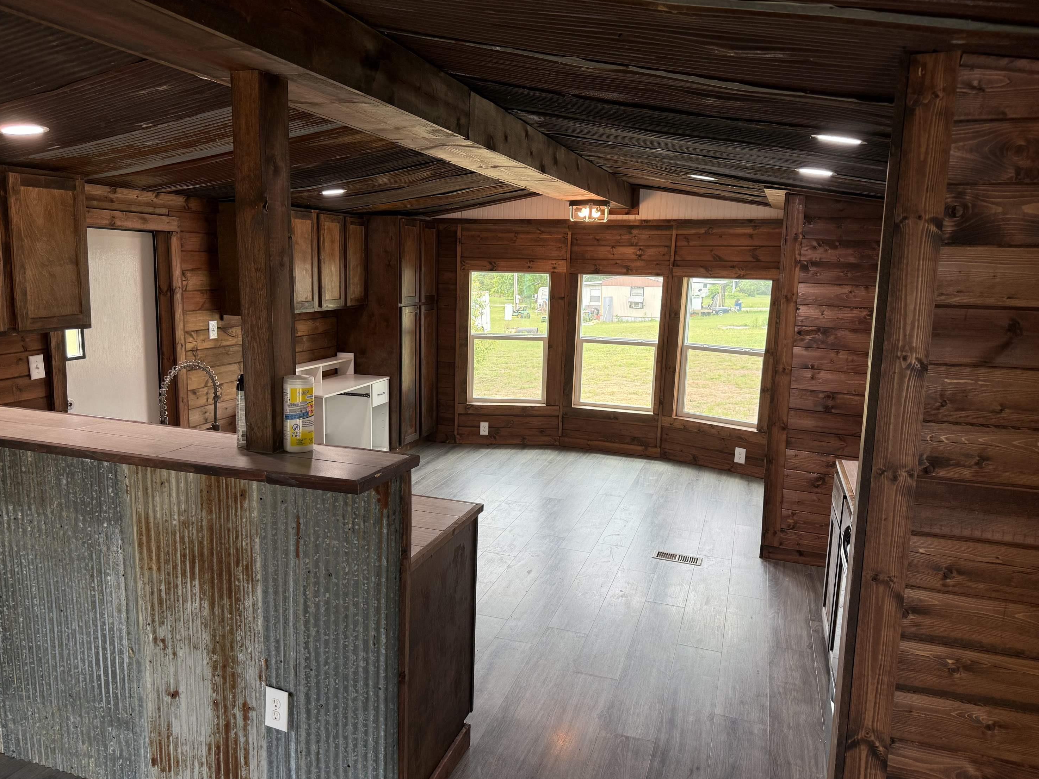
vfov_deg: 54.9
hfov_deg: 69.4
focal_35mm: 25
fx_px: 750
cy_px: 384
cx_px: 504
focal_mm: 6.76
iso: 125
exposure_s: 1/139
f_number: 1.78
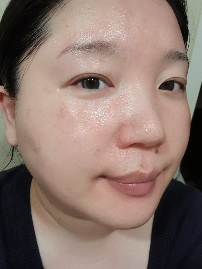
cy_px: 134
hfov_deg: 45.4
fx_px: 241
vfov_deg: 58.4
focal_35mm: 31
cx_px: 101
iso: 160
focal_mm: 2.92
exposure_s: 1/40
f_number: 1.7
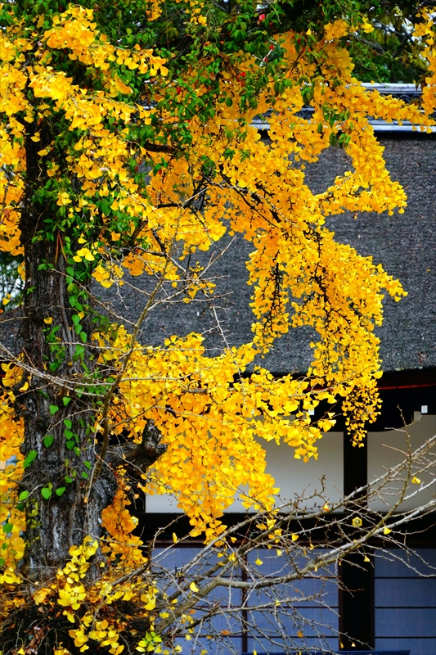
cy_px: 328
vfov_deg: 11.7
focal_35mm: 175
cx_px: 218
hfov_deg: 7.8
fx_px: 3180
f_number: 5.6
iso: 250
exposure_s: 1/200
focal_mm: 175
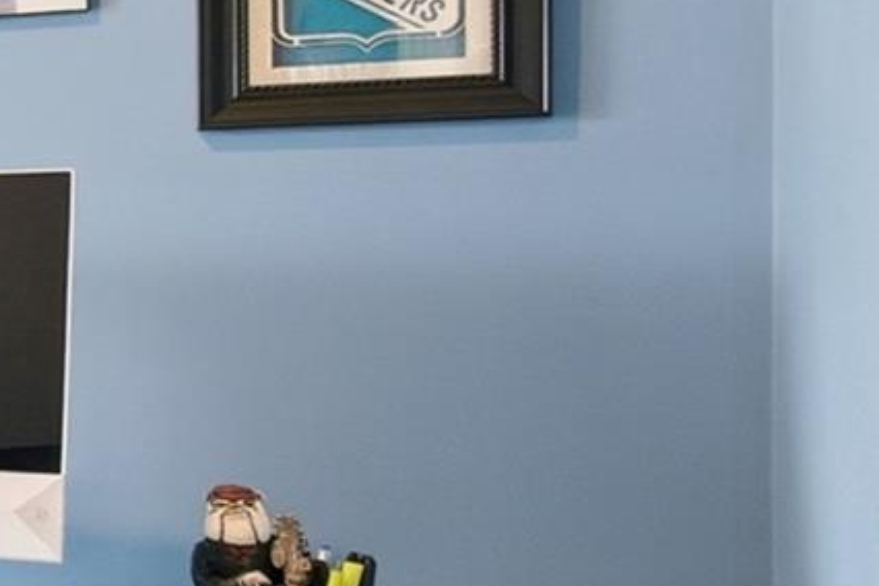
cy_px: 275
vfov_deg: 17.7
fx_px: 1880
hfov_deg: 15.5
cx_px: -1178
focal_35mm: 77
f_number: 9
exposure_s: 1/25
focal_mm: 16
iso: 250
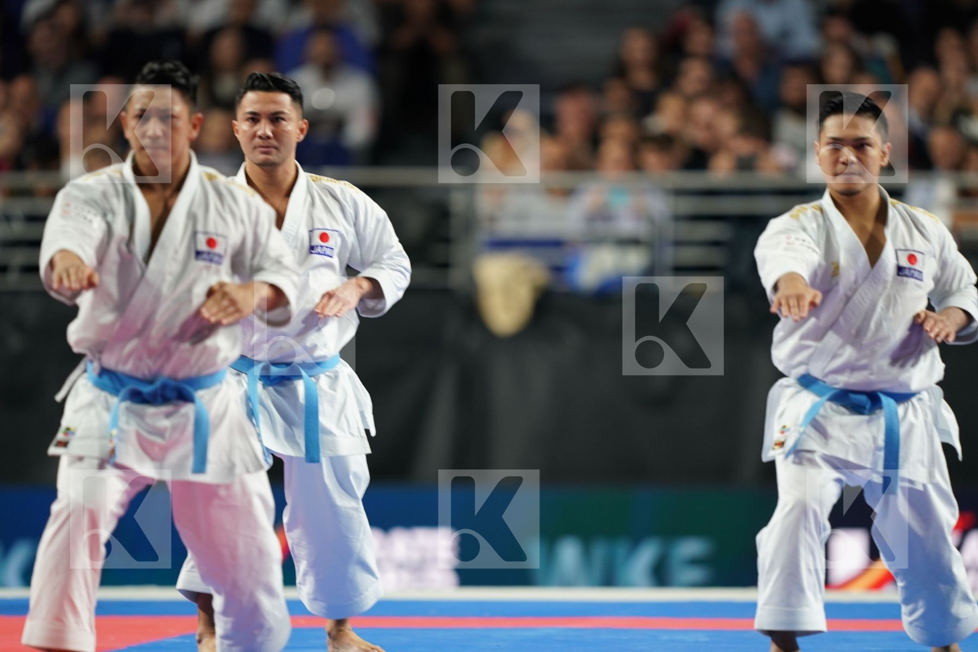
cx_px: 489
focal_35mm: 400
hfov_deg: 5.2
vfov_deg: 3.4
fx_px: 10866
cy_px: 326
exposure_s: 1/320
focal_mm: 400
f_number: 2.8
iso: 1000
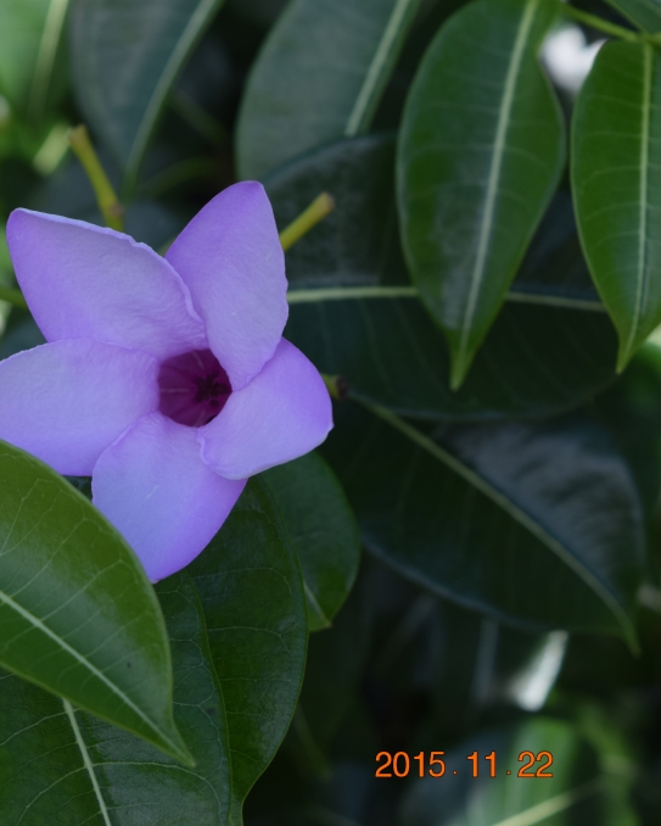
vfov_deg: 18.8
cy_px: 412
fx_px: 2493
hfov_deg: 14.9
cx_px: 47
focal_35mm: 102
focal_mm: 48
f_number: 8
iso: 200
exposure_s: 1/250
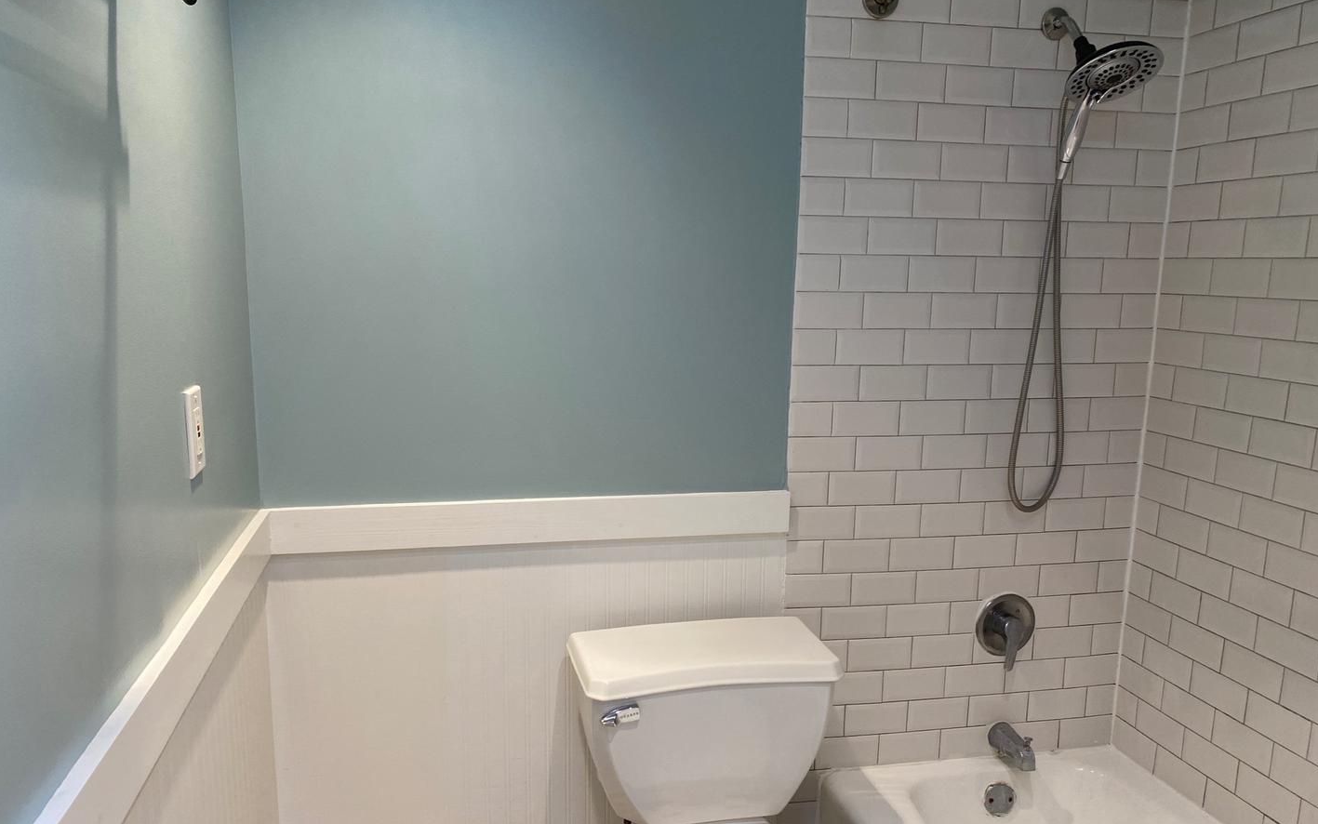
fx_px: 1006
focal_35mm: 28
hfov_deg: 66.5
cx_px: 651
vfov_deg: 44.5
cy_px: 464
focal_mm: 4.25
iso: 100
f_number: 1.8
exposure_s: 1/120
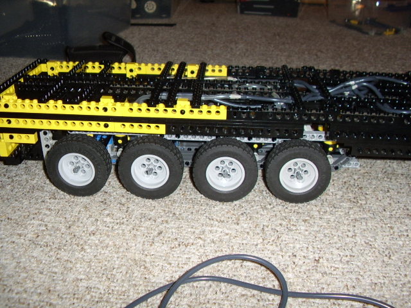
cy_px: 154
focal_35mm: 30
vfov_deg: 46.8
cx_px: 206
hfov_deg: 60.0
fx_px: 356
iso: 141
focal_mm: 5.8
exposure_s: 1/30
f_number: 2.9
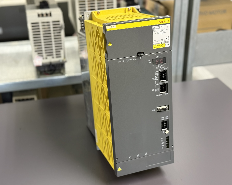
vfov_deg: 29.7
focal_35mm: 51
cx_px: 110
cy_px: 92
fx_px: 350
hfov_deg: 36.6
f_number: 1.78
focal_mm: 6.76
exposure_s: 1/33
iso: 250
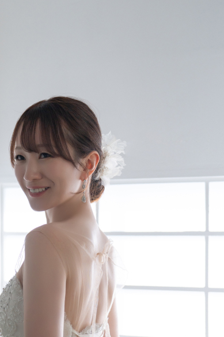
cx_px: 40
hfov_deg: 17.8
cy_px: 271
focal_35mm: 76
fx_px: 706
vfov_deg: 26.3
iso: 100
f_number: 2.8
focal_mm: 36.8
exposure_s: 1/200
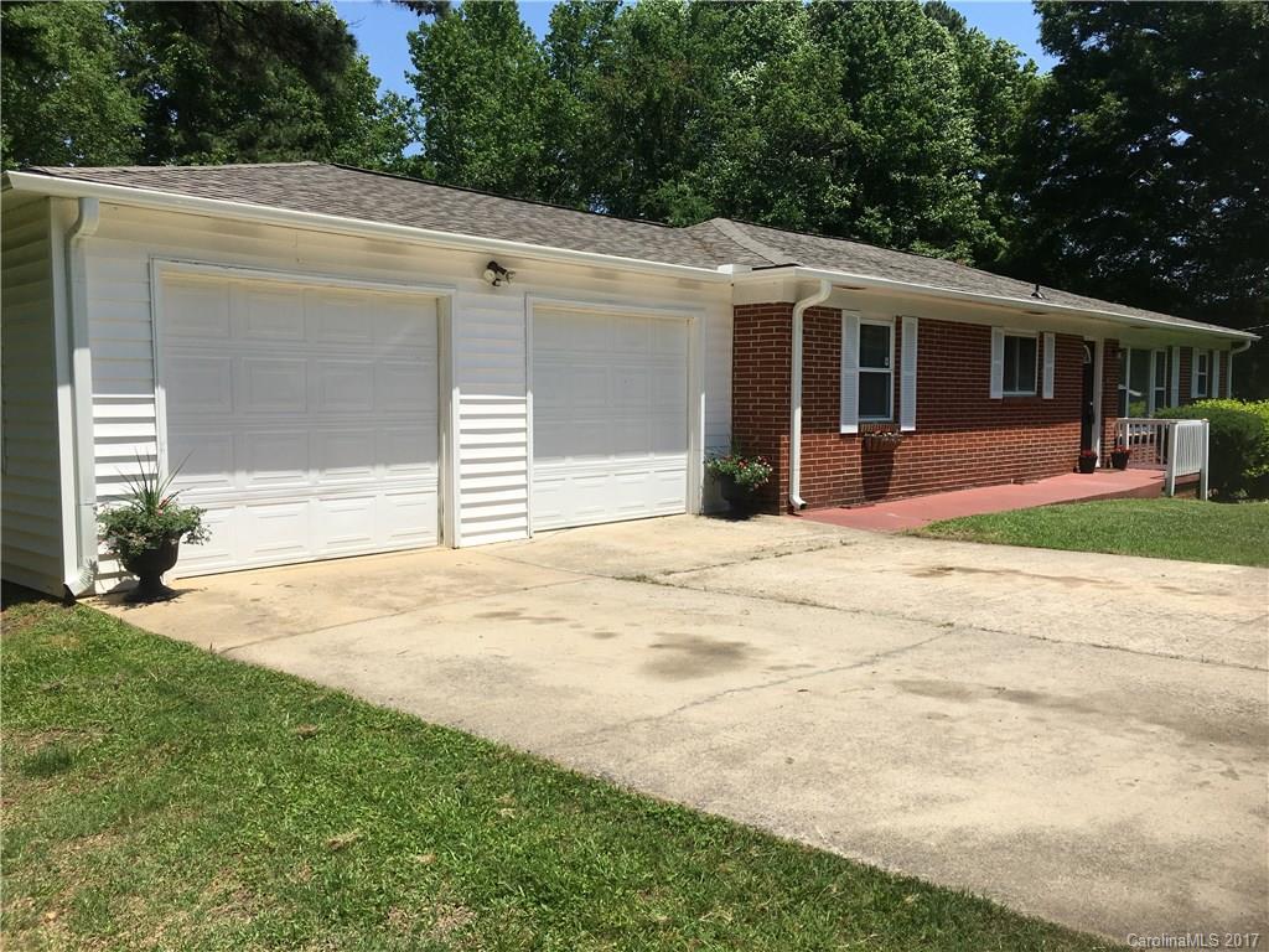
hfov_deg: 61.7
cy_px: 476
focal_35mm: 29
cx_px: 634
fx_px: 1063
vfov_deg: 48.2
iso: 25
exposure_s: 1/1832
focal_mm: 4.15
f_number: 2.2
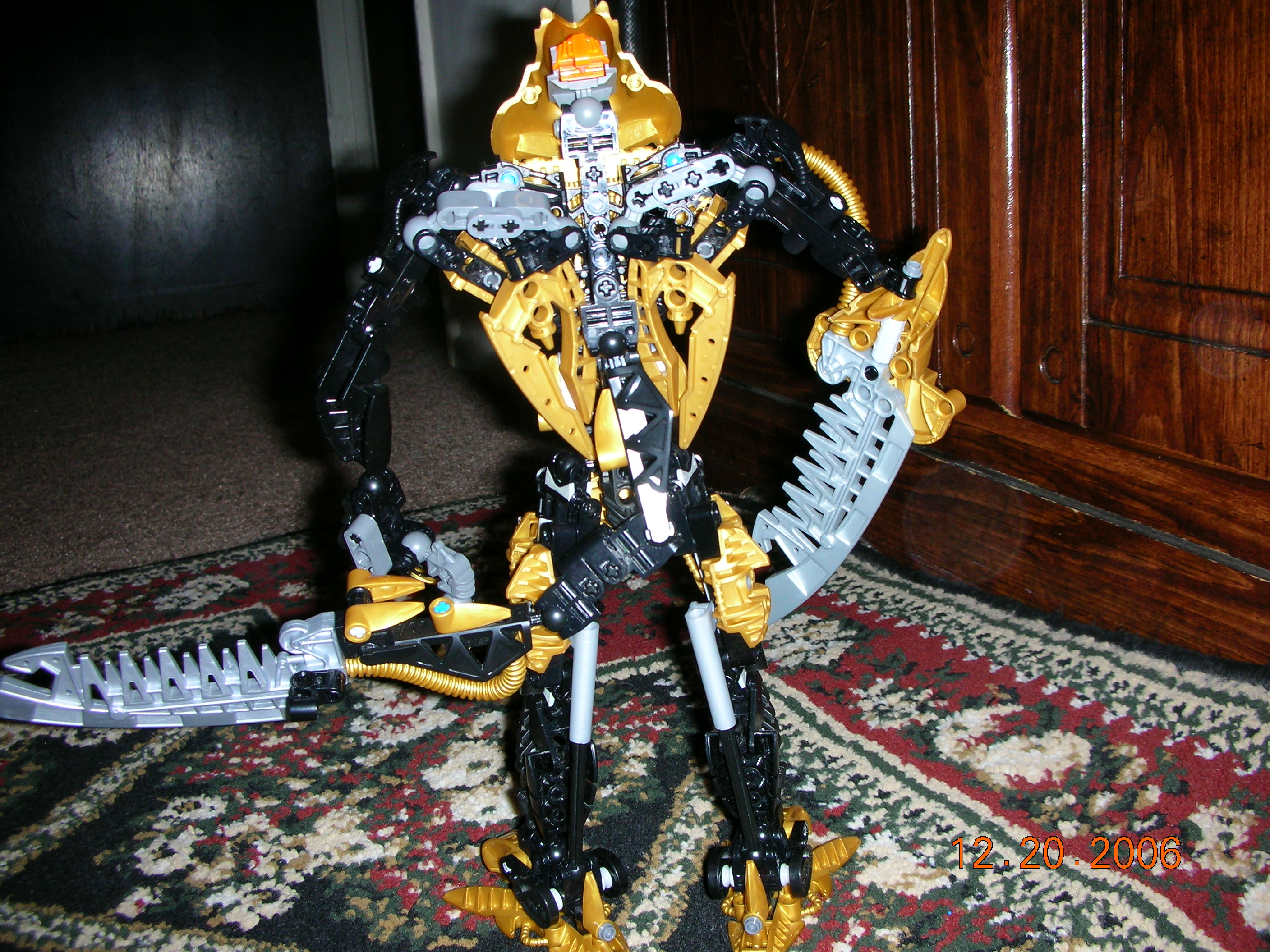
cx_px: 635
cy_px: 476
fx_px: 1284
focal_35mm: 35
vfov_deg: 40.7
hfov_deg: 52.6
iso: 50
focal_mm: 5.8
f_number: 3
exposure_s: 1/60.1
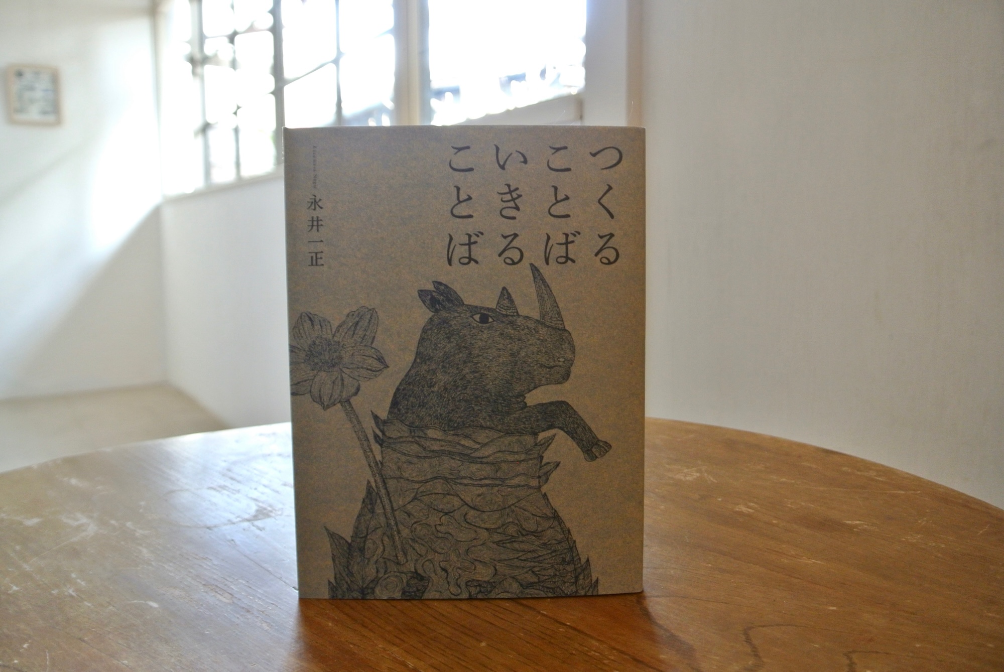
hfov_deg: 67.3
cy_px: 336
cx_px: 502
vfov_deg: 48.1
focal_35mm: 27
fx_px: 754
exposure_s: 1/40
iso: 400
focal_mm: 10
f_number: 3.5
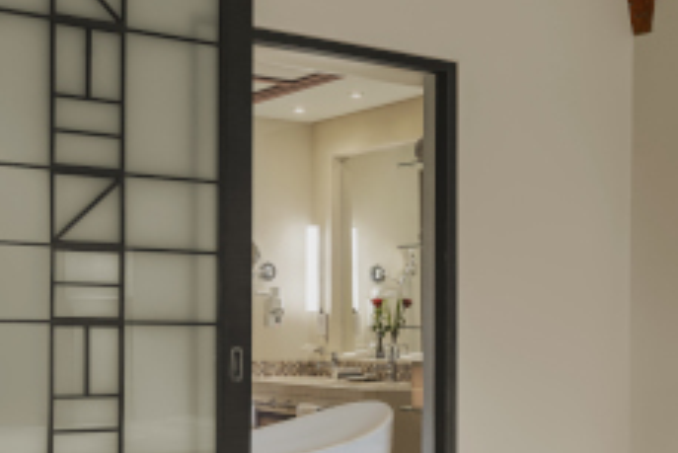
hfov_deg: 28.4
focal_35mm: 68
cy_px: 363
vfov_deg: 19.8
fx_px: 1281
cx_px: 617
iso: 200
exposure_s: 1/1.67
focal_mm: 24
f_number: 11
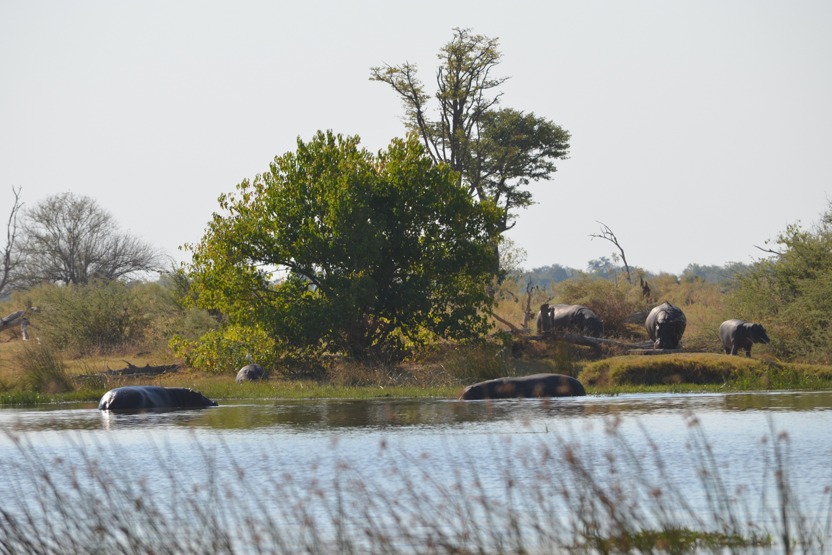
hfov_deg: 5.7
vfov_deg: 3.8
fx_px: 8390
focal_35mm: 363
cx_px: 412
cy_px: 278
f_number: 7.1
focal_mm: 240
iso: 200
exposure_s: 1/800
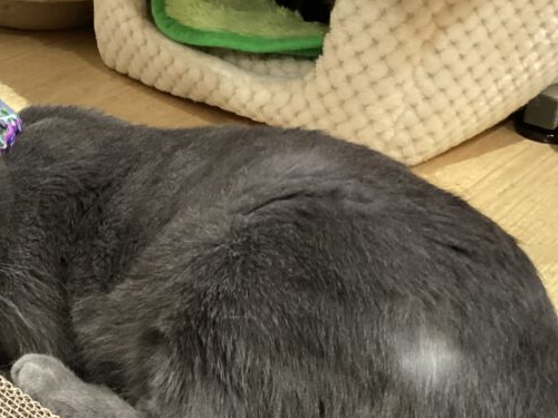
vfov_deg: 23.2
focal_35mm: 62
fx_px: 999
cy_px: 352
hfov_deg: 30.6
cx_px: 134
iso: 400
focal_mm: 3.3
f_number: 2.4
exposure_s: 1/33
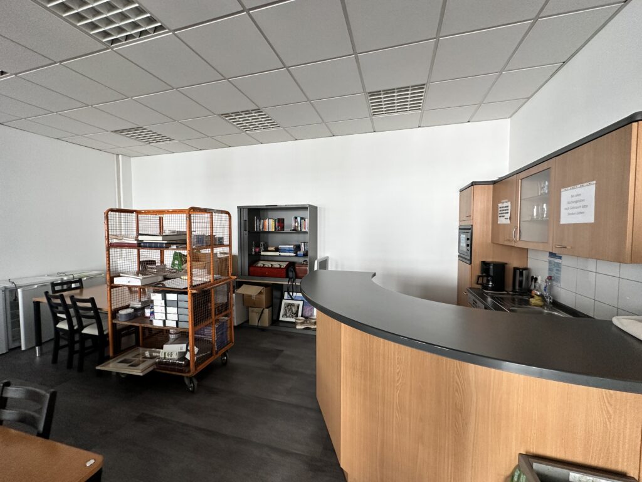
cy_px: 241
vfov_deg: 85.7
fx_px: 260
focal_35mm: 14
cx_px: 321
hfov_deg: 102.1
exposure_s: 1/99
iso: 125
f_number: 2.2
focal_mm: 2.22
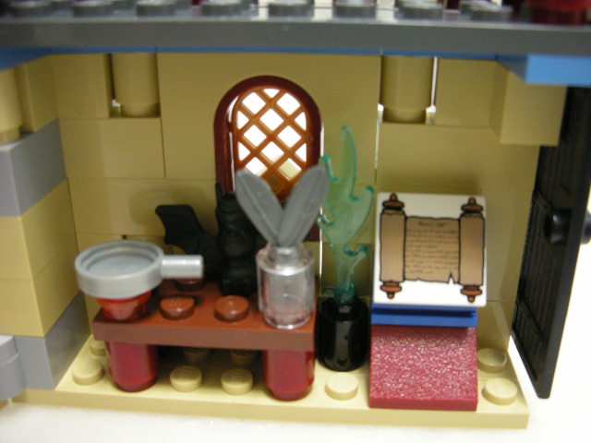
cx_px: 296
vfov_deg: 40.7
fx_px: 598
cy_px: 222
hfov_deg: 52.6
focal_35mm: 35
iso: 200
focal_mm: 5.8
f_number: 2.8
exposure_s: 1/9.2
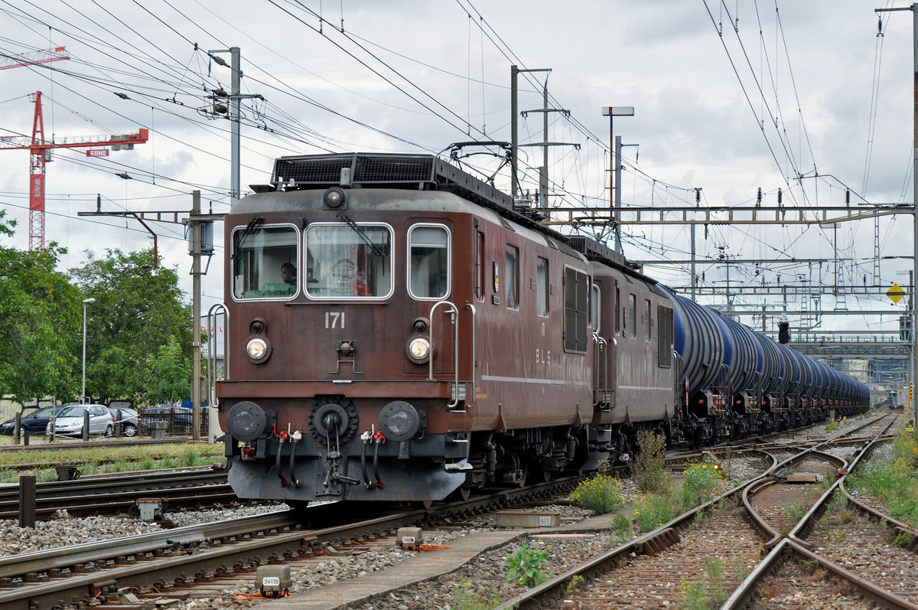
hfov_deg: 19.5
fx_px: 2674
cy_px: 305
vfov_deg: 13.0
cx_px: 459
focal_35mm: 105
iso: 400
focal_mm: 70
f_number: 5
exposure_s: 1/1000
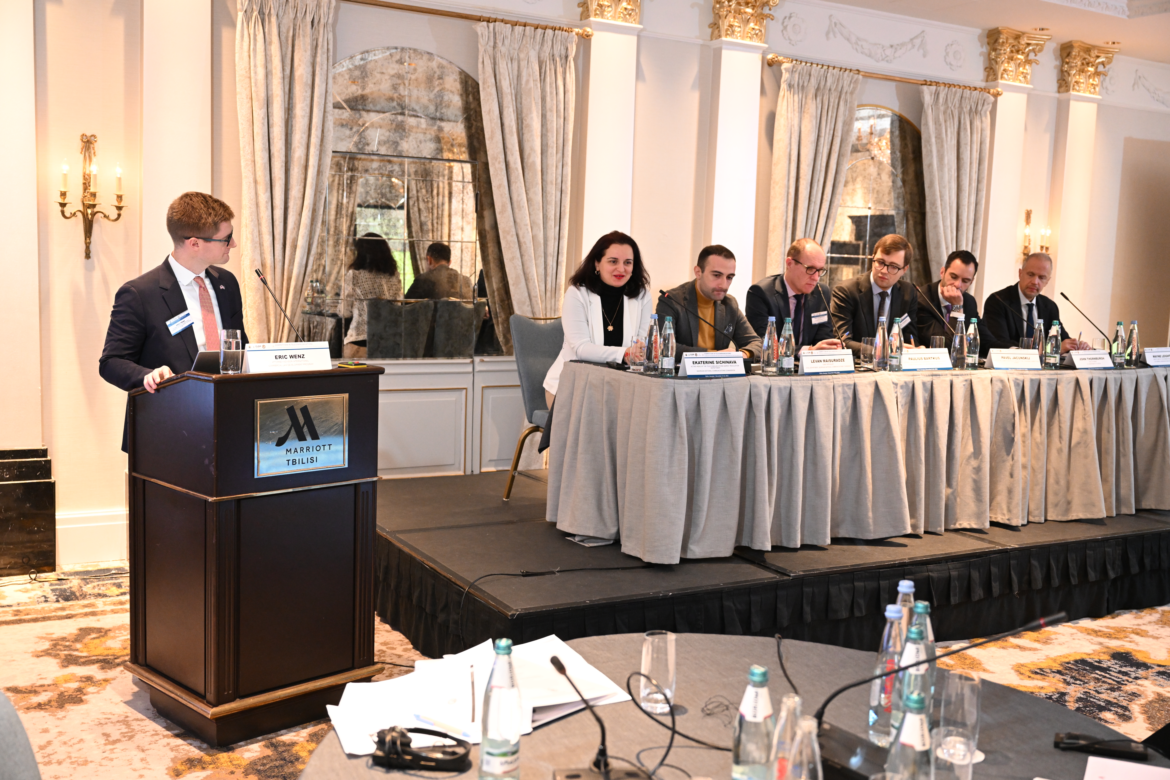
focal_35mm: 36
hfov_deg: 53.1
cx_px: 585
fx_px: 1170
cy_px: 390
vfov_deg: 36.9
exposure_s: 1/160
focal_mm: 36
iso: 3200
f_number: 3.5
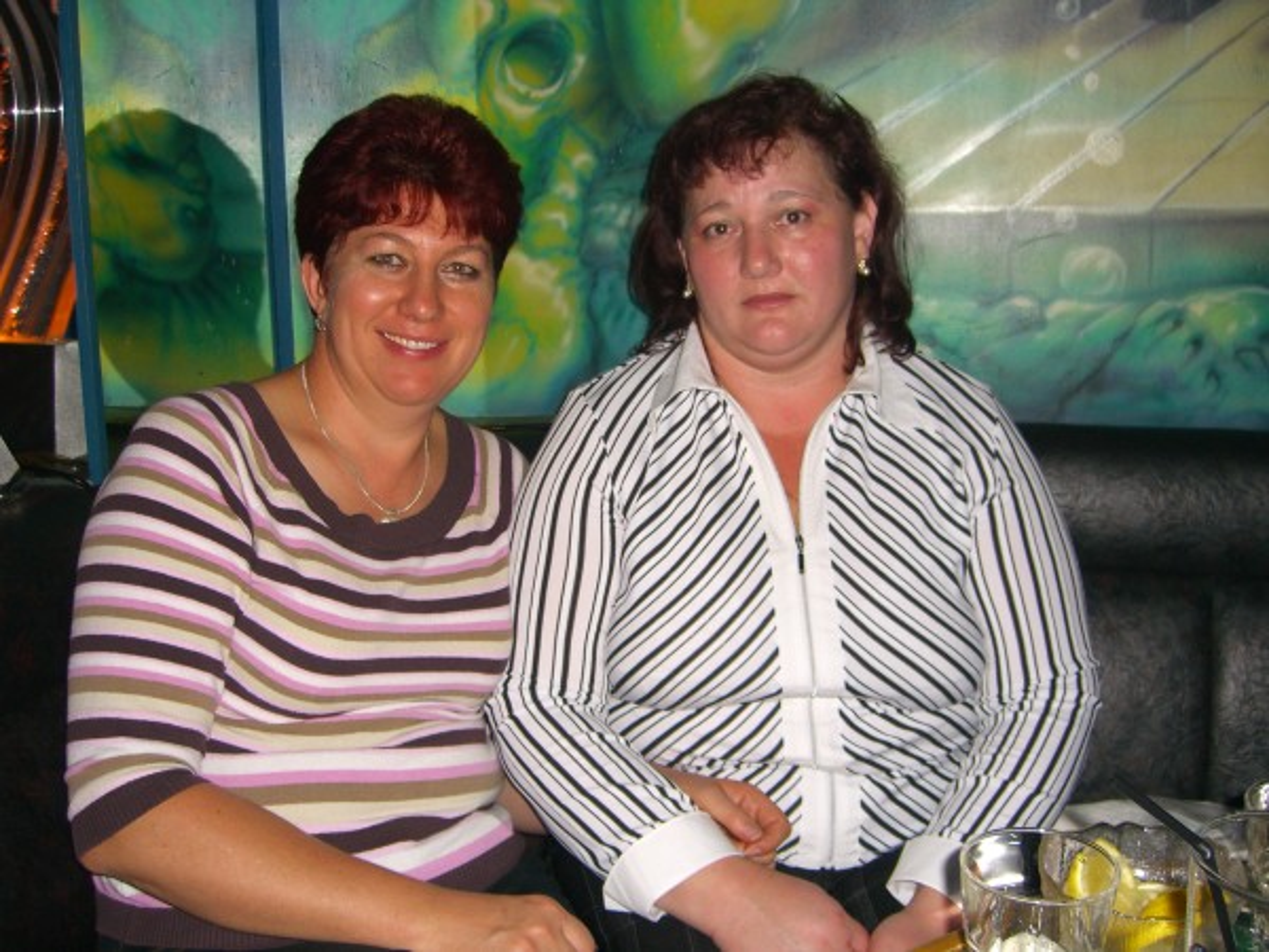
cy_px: 476
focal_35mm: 38
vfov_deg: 37.7
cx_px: 634
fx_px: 1393
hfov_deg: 49.0
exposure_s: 1/60
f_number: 2.8
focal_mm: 7.9
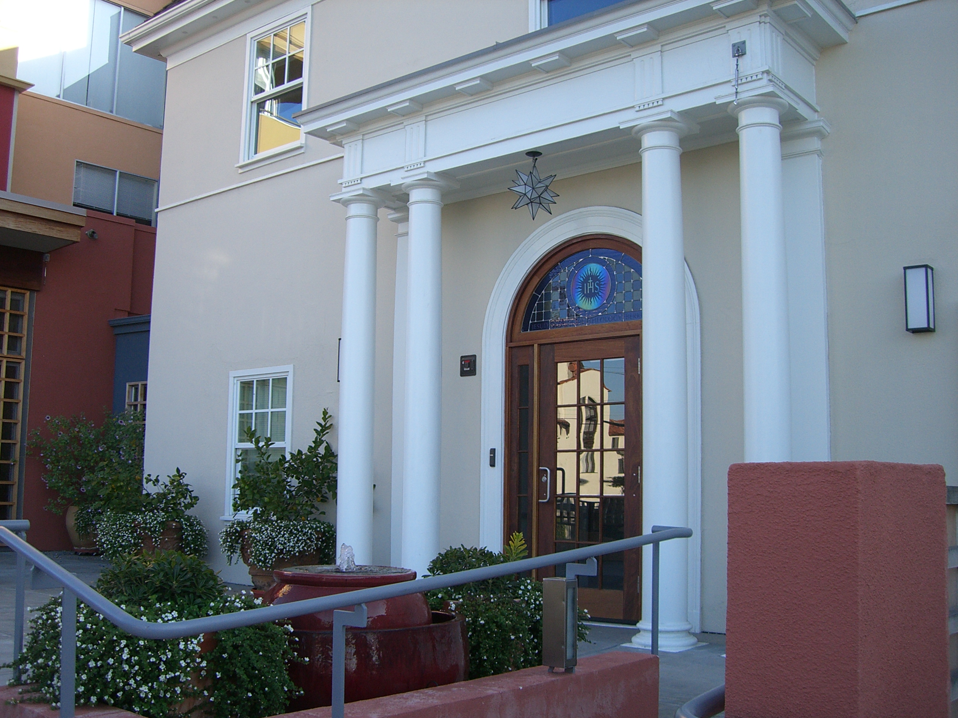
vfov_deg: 37.7
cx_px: 479
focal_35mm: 38
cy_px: 359
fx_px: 1052
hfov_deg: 49.0
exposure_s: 1/250
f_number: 2.7
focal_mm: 6.2
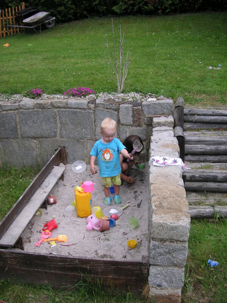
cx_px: 114
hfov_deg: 38.7
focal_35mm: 37
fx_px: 324
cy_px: 152
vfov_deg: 50.1
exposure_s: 1/500
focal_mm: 6.1
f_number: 2.8
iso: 50
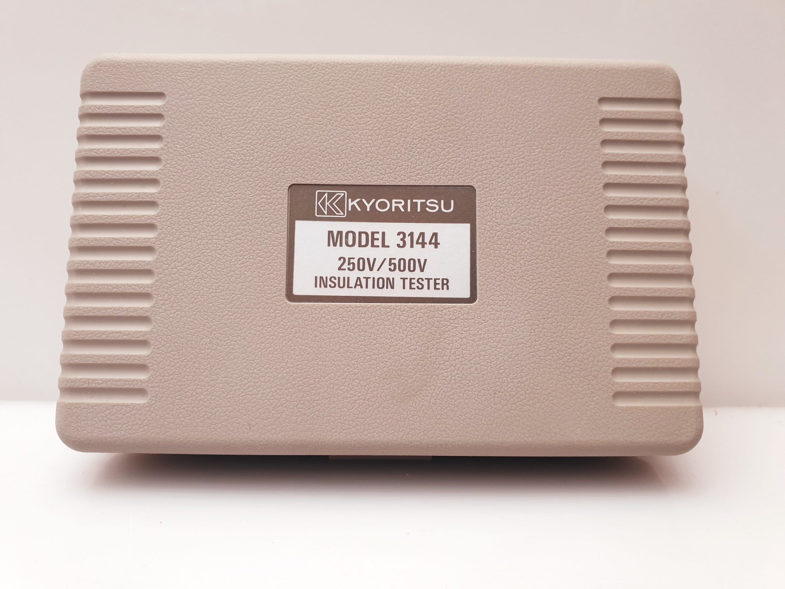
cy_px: 294
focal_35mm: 26
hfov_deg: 67.3
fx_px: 590
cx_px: 392
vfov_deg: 53.1
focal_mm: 4.3
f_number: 2.4
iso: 80
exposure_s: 1/50
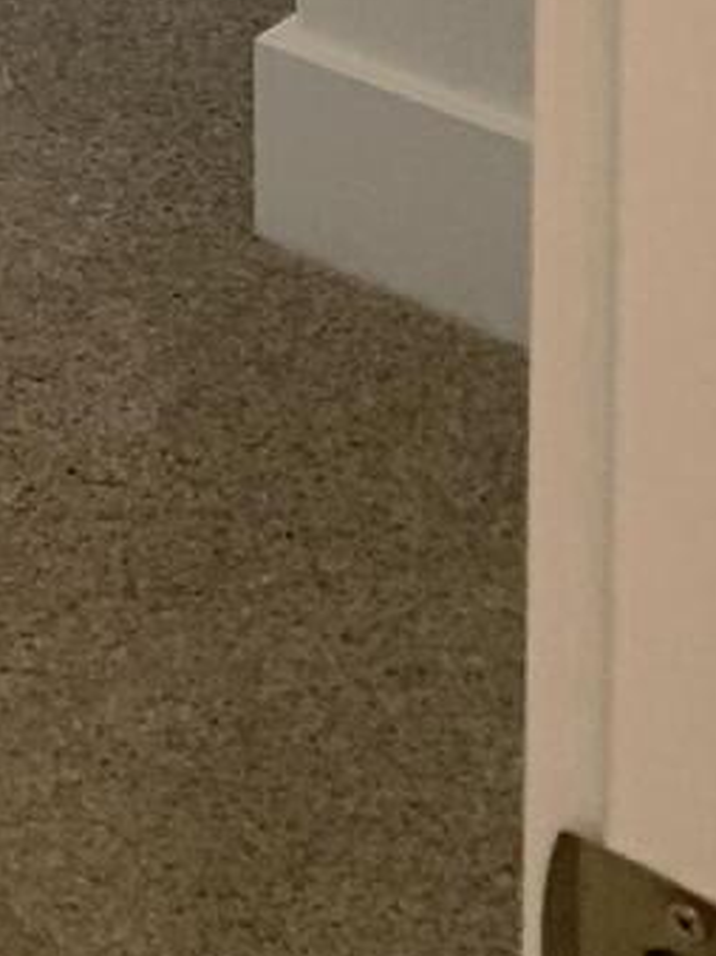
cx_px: -1395
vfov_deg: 10.3
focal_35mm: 154
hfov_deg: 8.2
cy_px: -1652
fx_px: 4253
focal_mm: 4.25
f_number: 1.8
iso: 80
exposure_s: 1/60
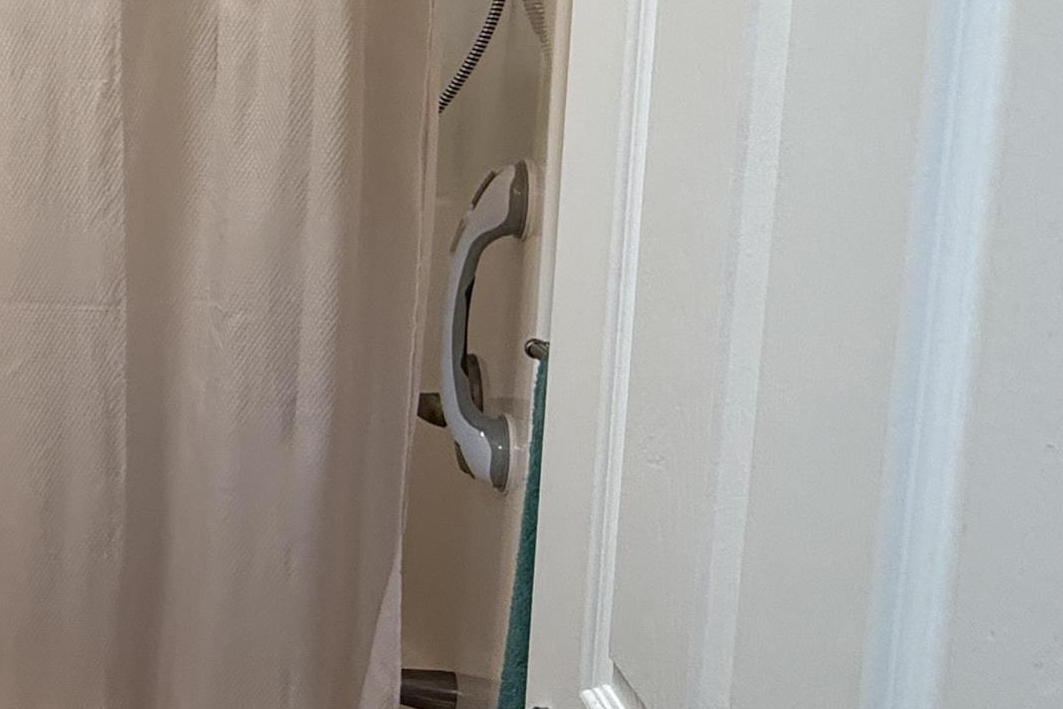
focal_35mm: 42
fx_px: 1240
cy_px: 244
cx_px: -137
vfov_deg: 31.7
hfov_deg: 37.8
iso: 200
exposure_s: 1/60
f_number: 2.2
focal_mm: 2.22
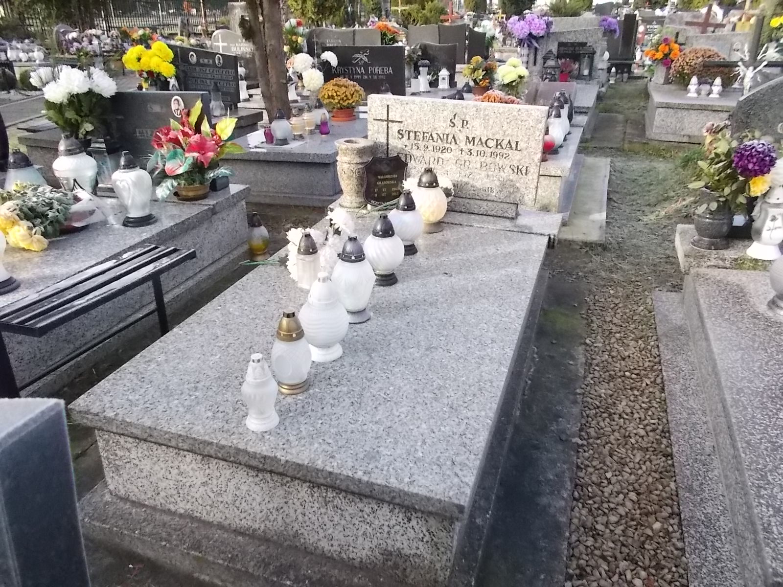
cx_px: 392
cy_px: 294
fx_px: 588
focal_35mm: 26
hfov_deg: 67.3
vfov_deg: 53.1
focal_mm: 4.6
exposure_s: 1/100
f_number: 8
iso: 400
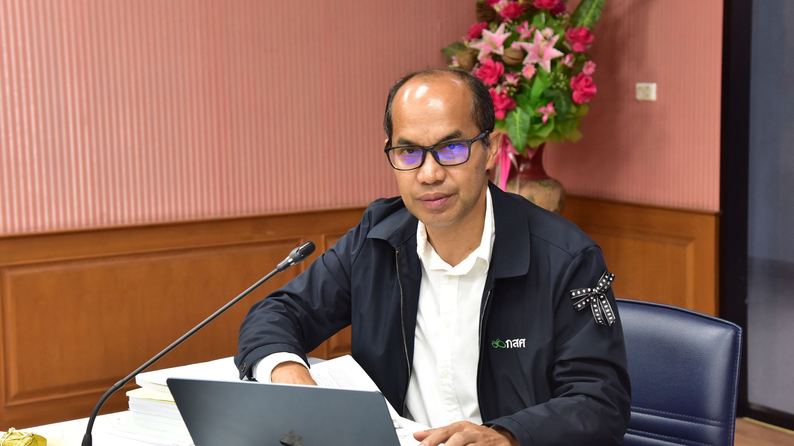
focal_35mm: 68
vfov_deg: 17.7
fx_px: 1432
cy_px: 207
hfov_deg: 31.0
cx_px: 384
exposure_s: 1/125
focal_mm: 55
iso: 2500
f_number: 5.6
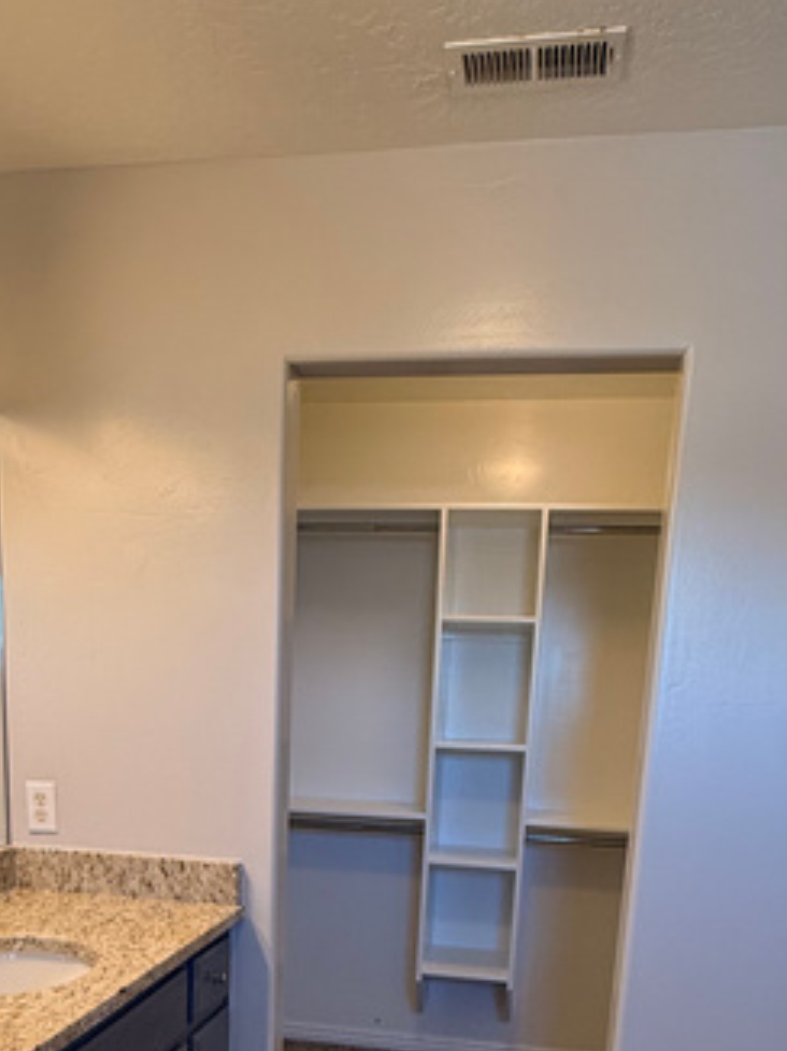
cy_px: 925
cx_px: 335
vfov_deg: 49.9
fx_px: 1002
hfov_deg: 42.8
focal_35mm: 33
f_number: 2.2
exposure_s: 1/120
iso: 125
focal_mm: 2.22
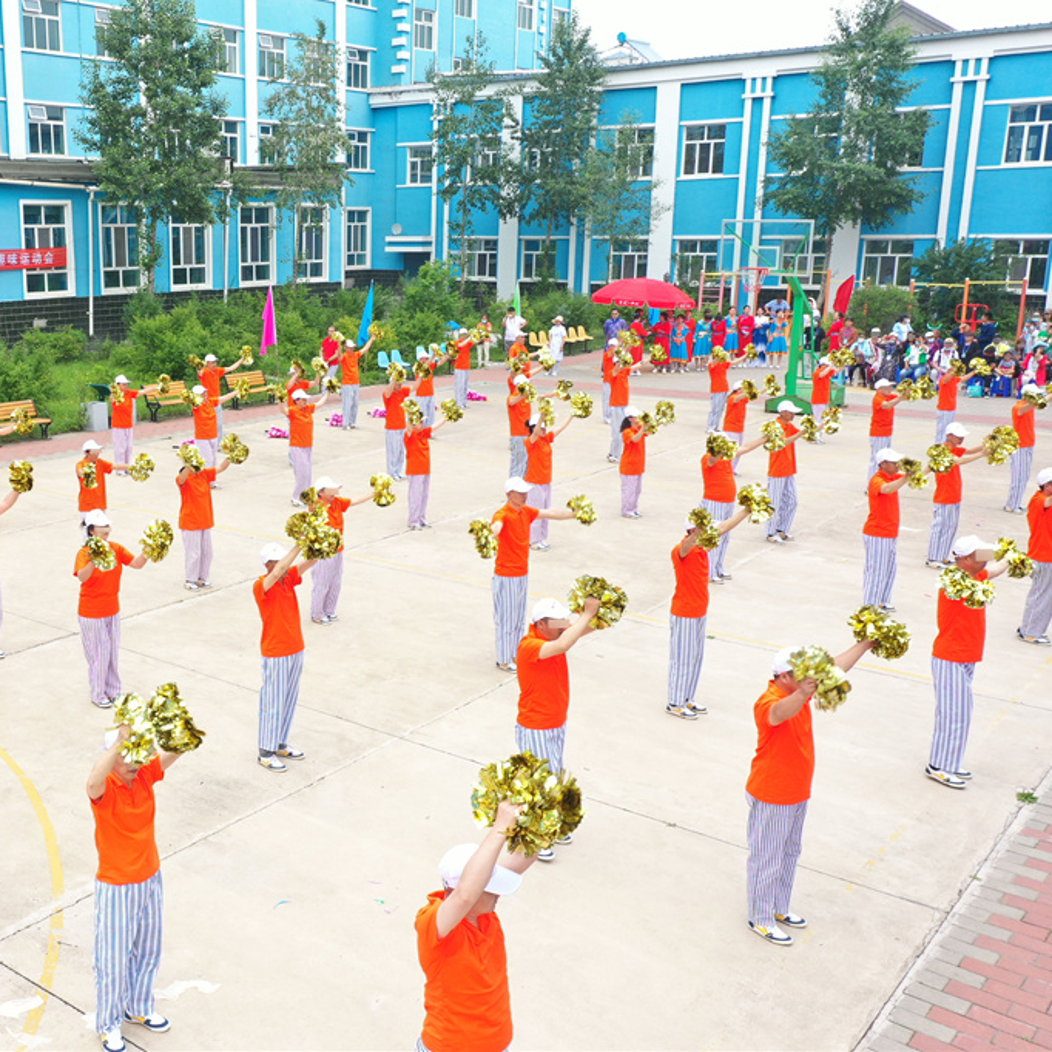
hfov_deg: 44.8
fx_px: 1238
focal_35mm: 36
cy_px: 523
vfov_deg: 46.0
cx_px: 292
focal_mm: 10.26
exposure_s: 1/160
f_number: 4.5
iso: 100
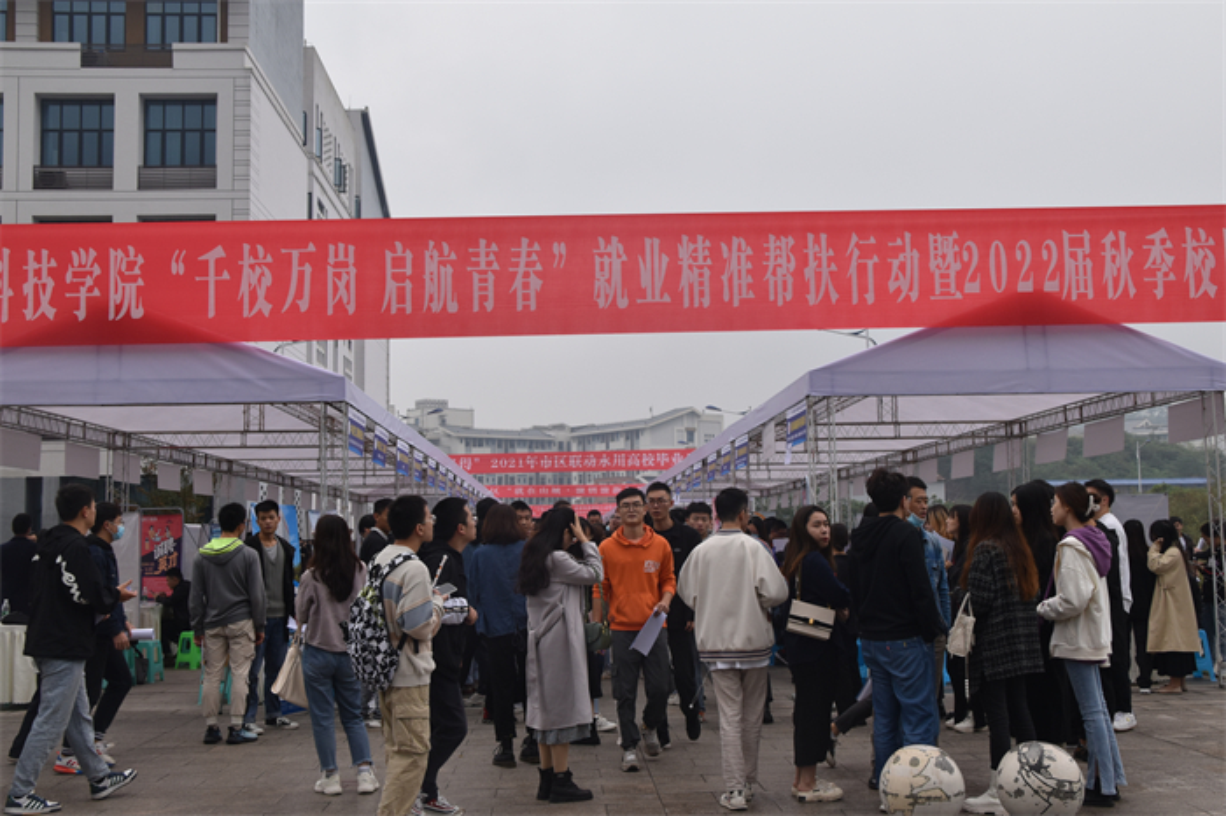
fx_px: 1327
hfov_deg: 49.6
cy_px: 408
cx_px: 613
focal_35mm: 39
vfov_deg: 34.2
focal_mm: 26
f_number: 8
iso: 360
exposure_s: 1/250
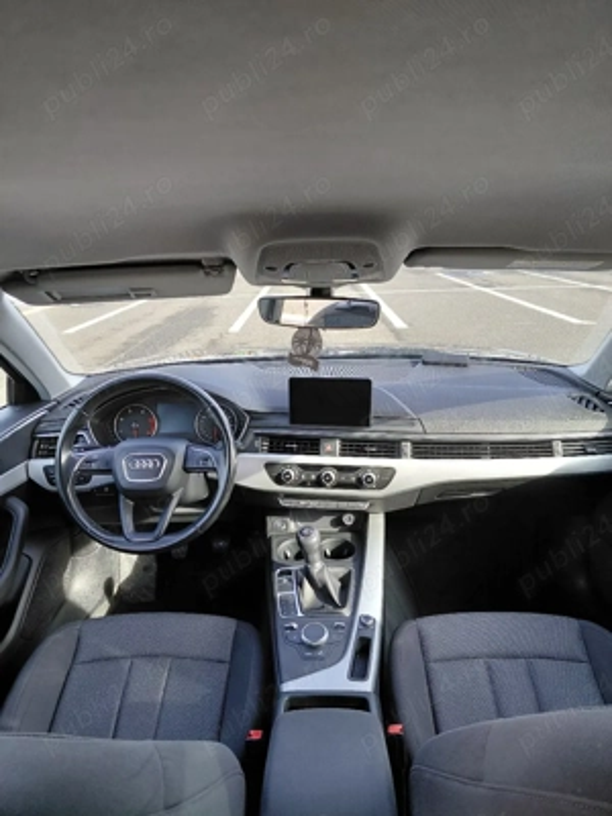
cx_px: 306
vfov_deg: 69.4
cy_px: 408
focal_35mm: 25
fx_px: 589
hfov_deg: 54.9
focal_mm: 4.69
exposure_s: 1/147
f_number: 1.8
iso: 50
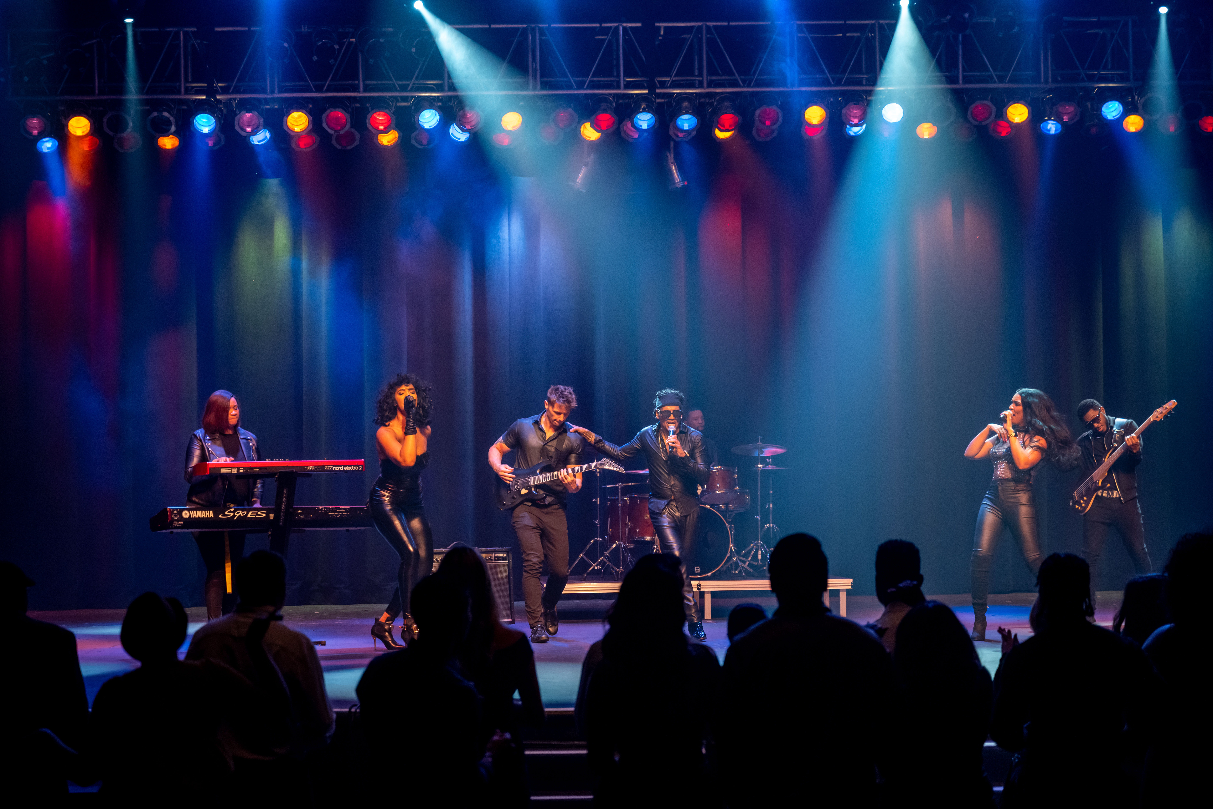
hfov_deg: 28.8
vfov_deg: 19.5
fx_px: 2358
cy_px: 404
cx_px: 606
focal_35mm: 70
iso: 1600
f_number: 2.8
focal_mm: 70
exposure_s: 1/320
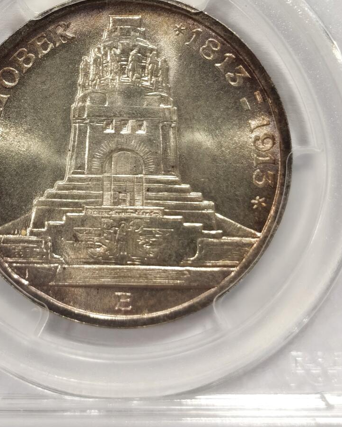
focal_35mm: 105
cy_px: 45
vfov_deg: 18.0
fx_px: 1329
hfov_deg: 14.7
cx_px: 127
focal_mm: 5.56
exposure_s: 1/100
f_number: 16
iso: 125
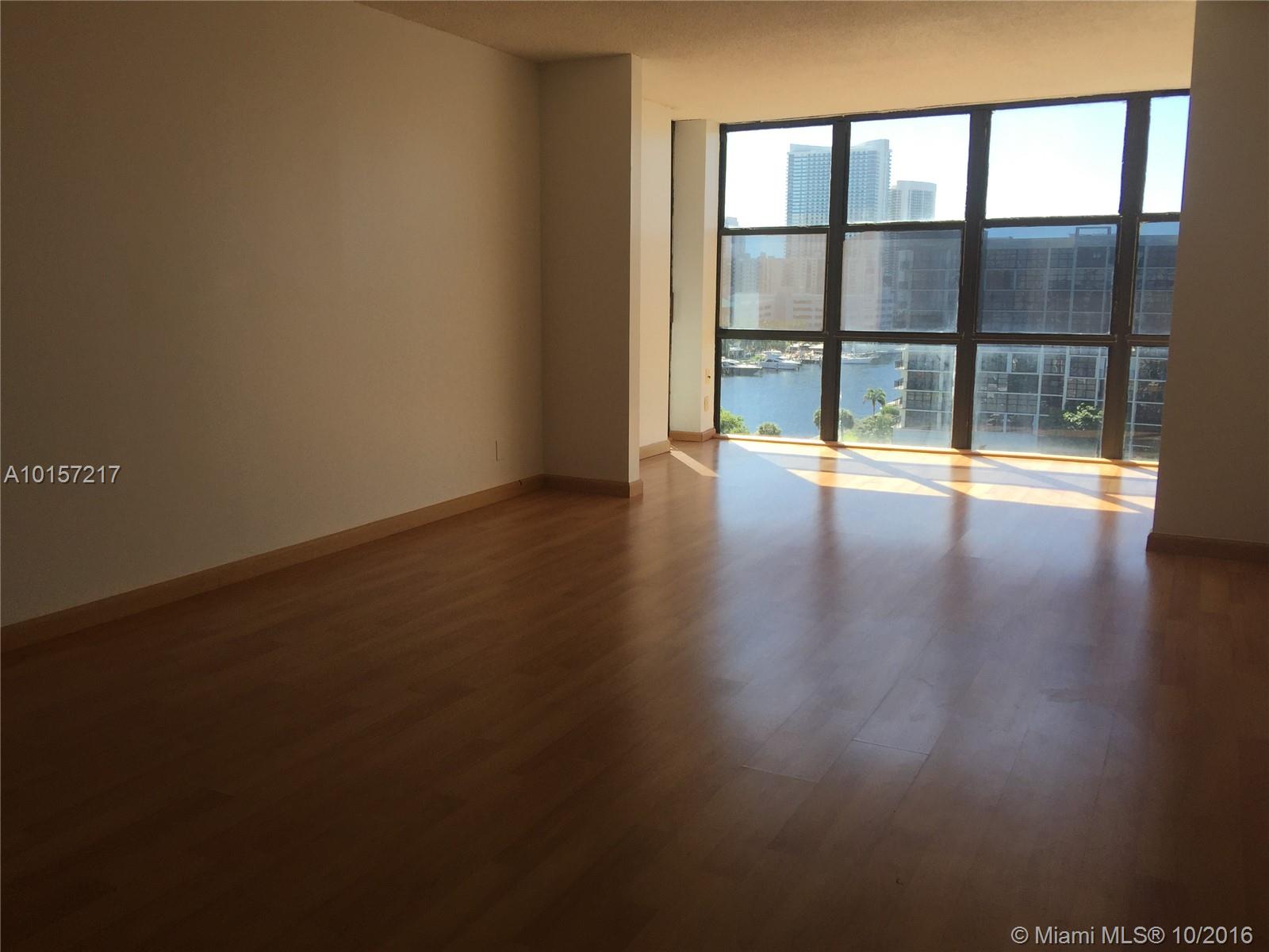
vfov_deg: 48.2
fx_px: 1063
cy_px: 476
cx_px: 634
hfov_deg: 61.7
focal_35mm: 29
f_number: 2.2
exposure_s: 1/775
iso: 32
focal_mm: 4.15
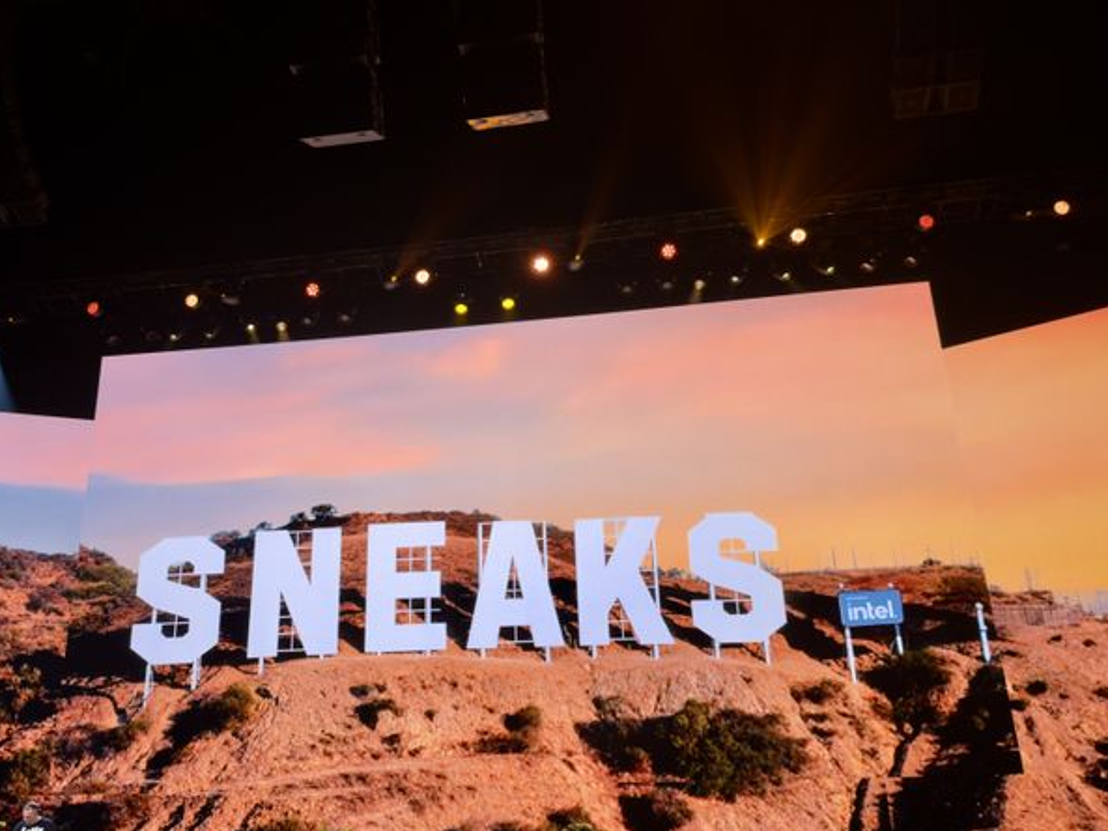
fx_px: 1089
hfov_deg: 53.6
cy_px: 437
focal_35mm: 34
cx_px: 447
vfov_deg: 41.8
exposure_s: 1/60
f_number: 1.78
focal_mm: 6.76
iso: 64
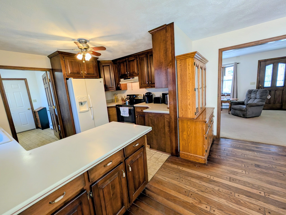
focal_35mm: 12
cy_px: 108
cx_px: 143
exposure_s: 1/40
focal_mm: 2.02
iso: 67
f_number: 1.7
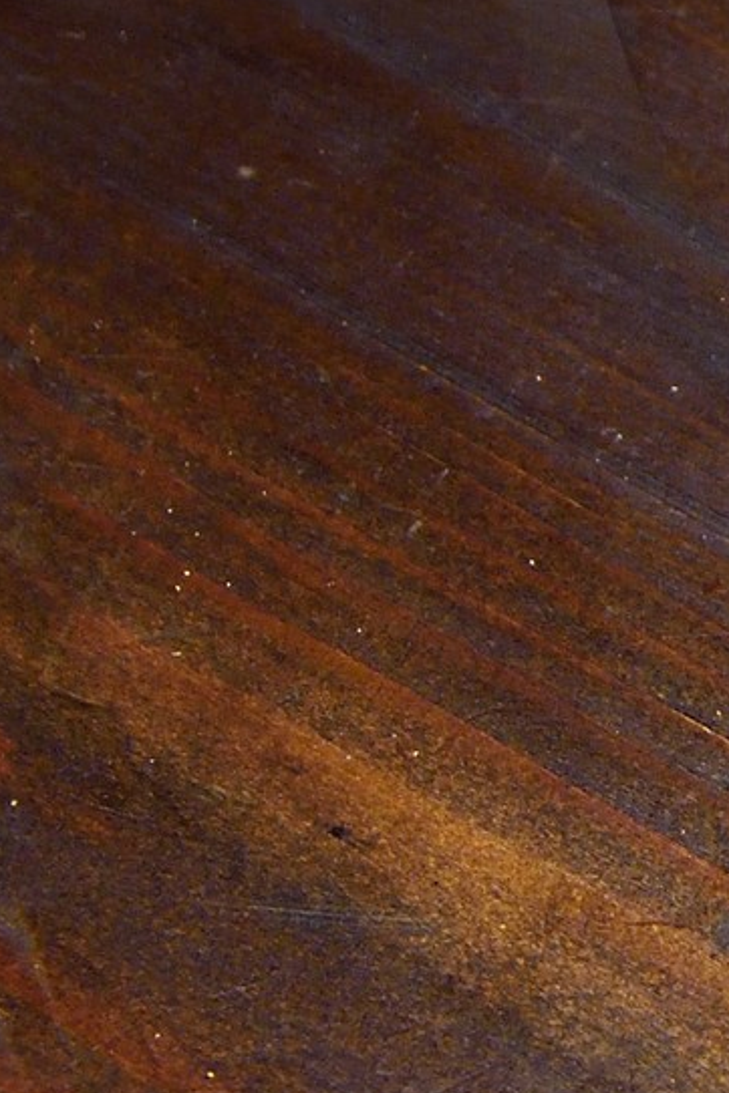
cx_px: 1410
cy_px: -231
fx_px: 4829
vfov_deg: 12.6
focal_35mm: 159
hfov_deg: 8.2
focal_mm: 36
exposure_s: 1/25
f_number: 7.1
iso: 1600
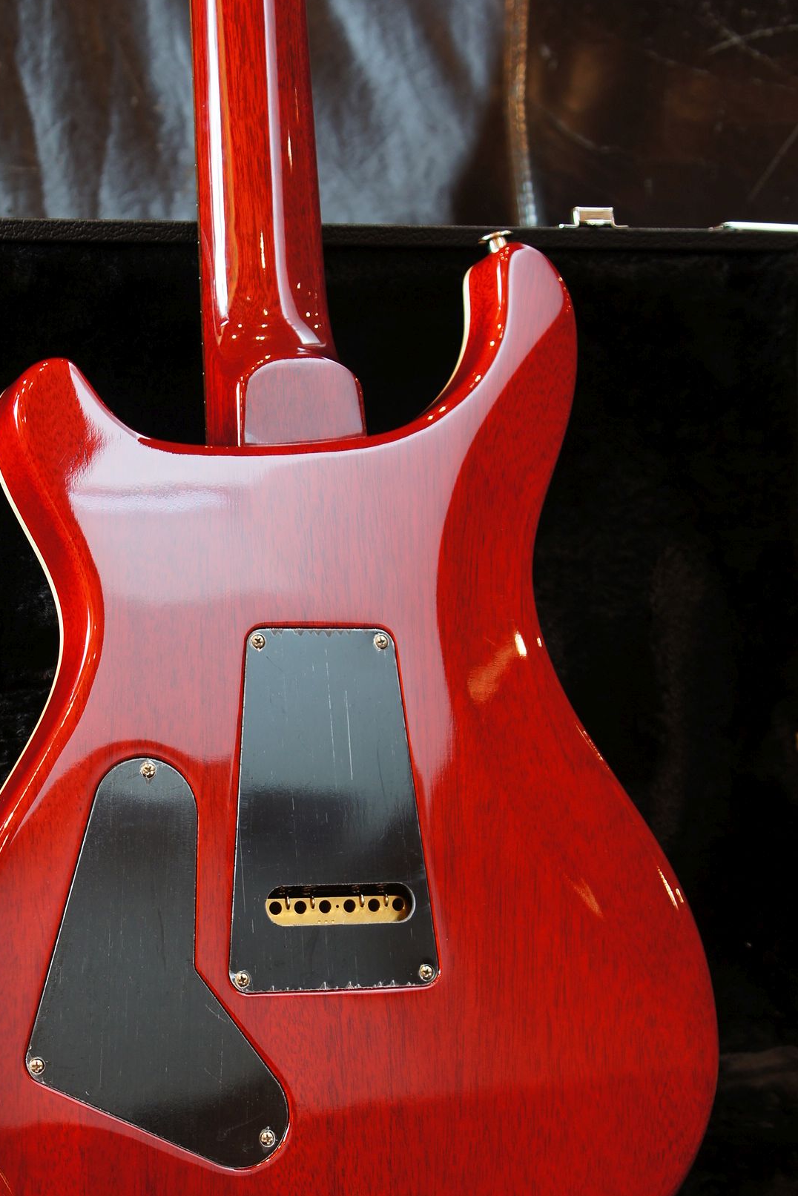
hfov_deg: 16.1
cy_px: 768
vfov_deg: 23.8
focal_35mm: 85
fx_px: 2825
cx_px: 283
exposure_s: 1/3
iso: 100
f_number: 5.6
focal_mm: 40
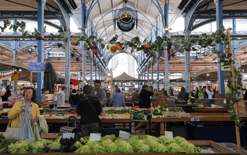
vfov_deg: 32.8
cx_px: 124
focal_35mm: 39
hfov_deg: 50.4
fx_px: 262
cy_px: 76
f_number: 8
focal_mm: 38
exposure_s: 1/80
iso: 800
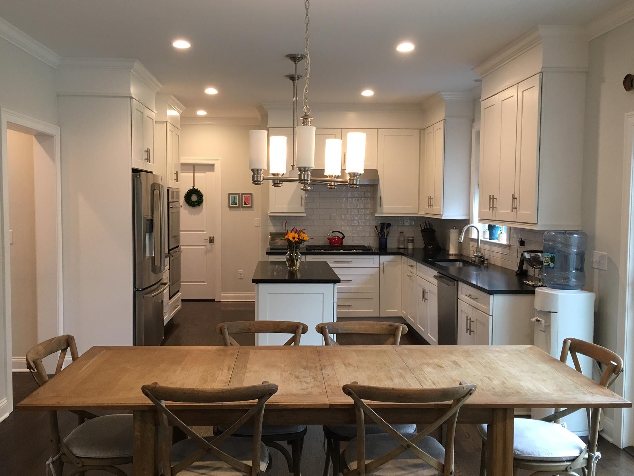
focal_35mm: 32
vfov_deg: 44.2
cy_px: 235
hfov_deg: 56.8
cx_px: 304
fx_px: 586
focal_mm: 4.15
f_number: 2.2
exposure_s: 1/30
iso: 100
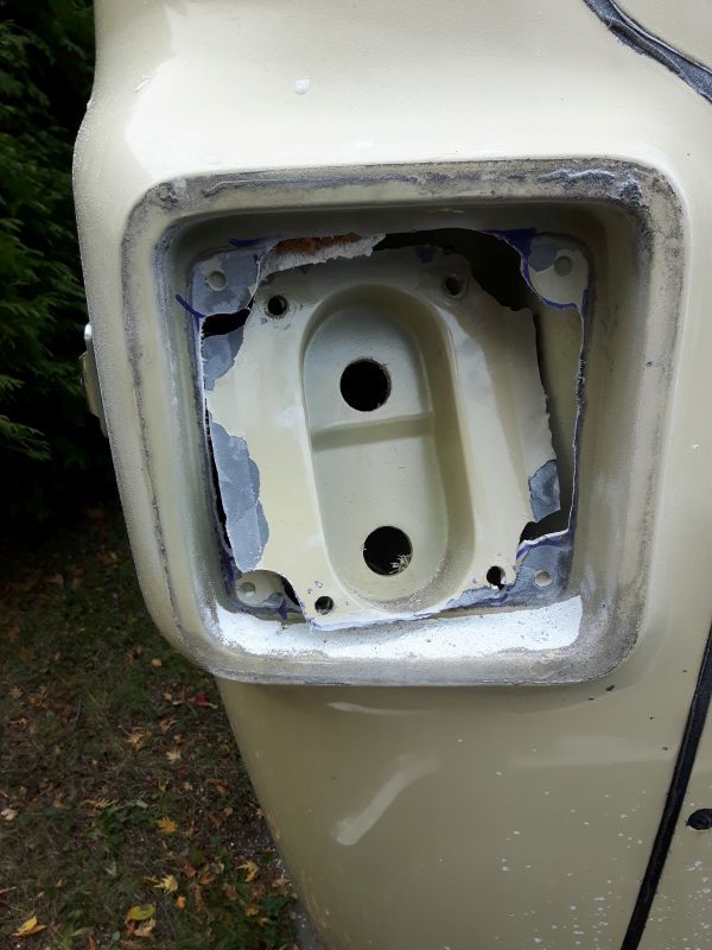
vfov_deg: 58.4
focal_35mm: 31
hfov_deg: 45.4
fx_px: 850
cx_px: 356
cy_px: 475
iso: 40
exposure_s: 1/127
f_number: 1.9
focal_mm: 3.7
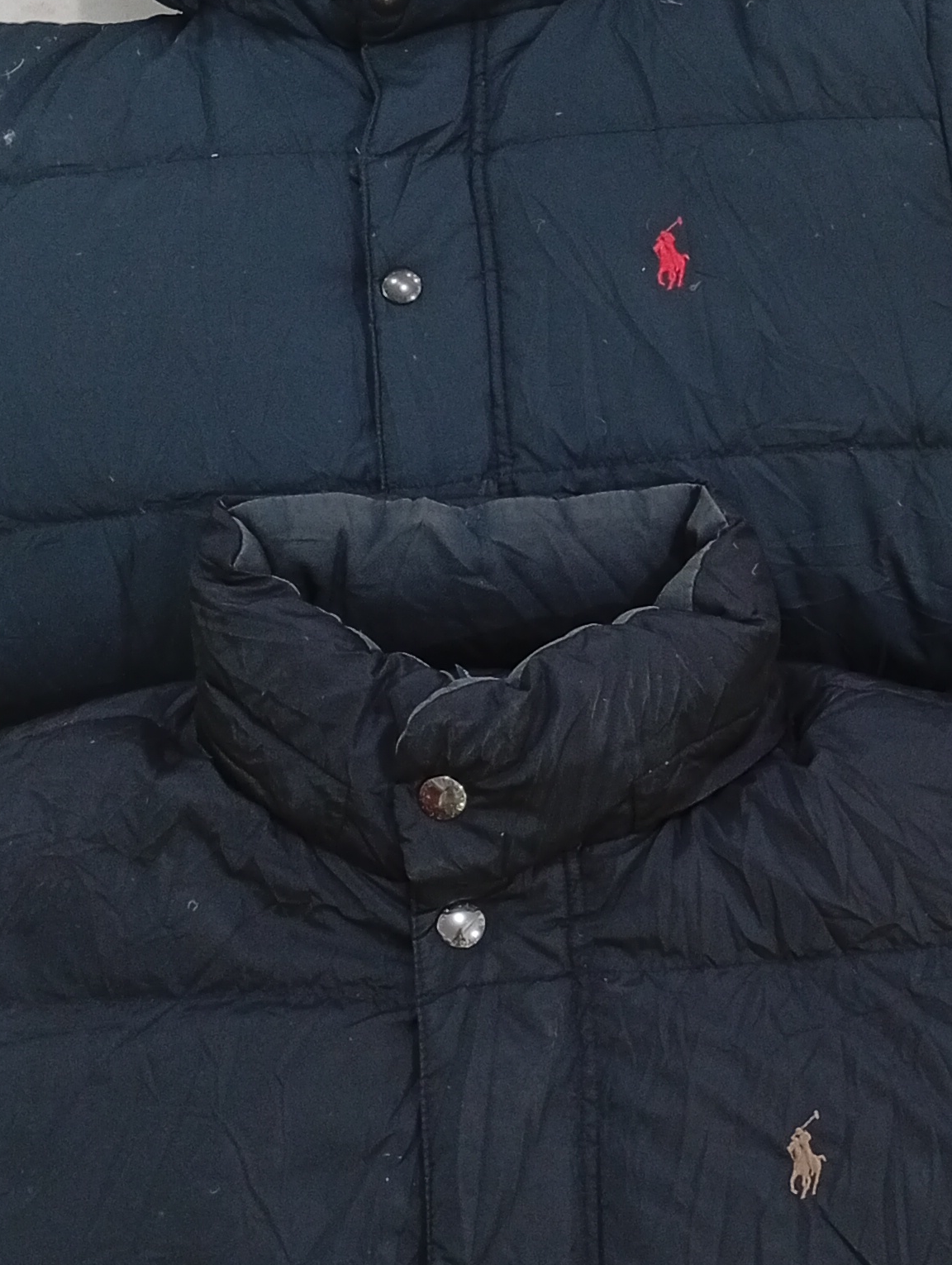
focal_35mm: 72
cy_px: 669
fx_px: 2634
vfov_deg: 27.0
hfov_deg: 19.8
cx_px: 983
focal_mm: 3.98
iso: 733
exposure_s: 1/20
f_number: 1.8
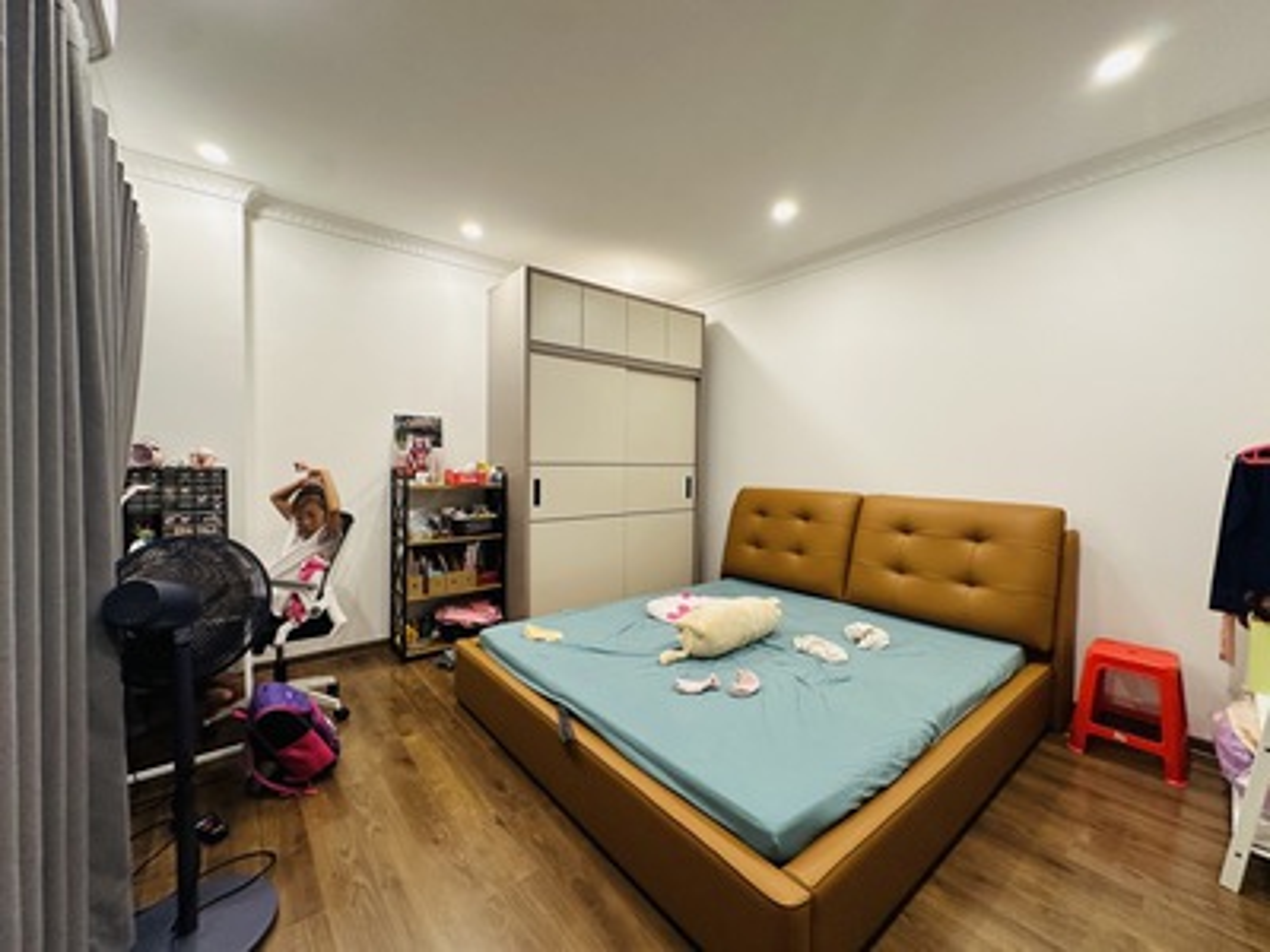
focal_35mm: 14
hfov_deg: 102.1
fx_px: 514
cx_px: 635
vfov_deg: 85.7
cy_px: 476
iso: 160
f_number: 2.2
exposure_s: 1/50
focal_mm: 2.22
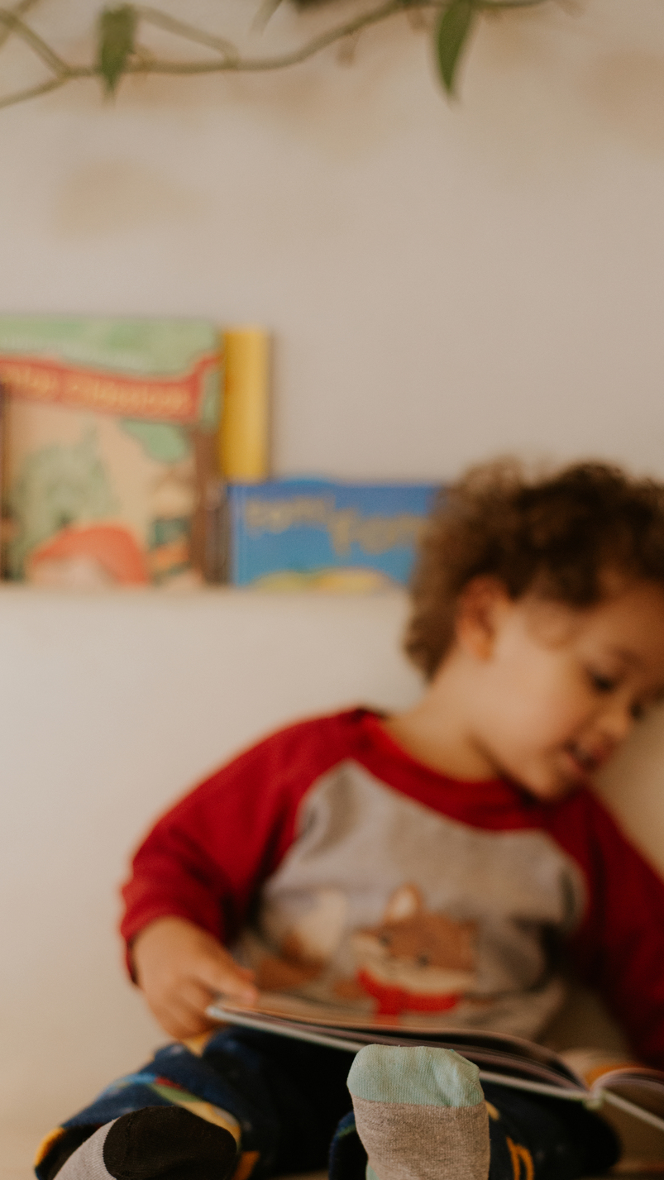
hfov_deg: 18.2
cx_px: 401
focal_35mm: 66
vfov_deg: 31.8
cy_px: 697
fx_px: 2065
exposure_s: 1/320
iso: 1000
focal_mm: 50
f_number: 2.5
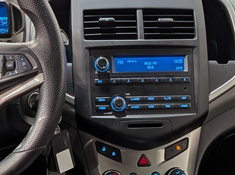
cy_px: 185
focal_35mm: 73
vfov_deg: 19.4
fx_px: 495
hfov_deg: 26.7
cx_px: 128
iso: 32
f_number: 1.7
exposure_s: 1/152
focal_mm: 4.53
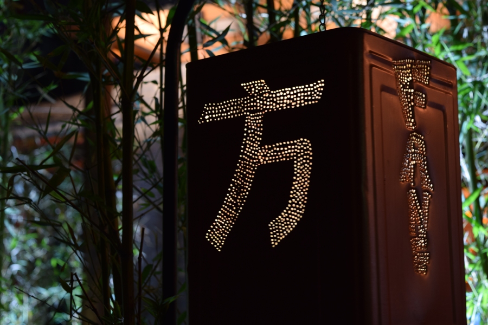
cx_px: 244
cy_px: 162
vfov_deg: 17.5
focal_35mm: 78
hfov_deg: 26.0
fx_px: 1057
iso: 100
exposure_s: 3
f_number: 5.6
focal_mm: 52
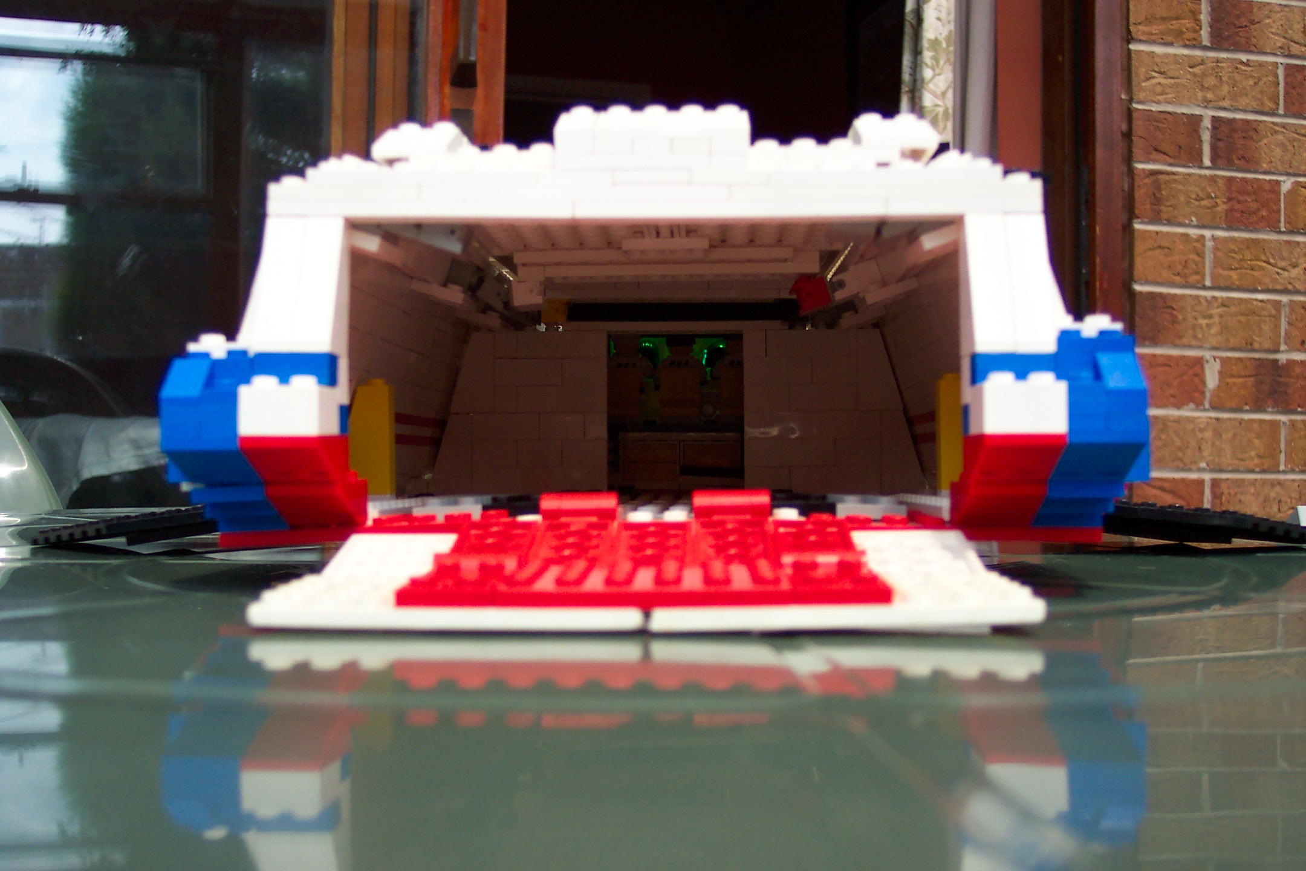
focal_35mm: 38
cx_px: 653
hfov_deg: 50.7
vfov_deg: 35.1
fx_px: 1378
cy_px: 436
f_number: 2.8
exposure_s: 1/500
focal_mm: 8
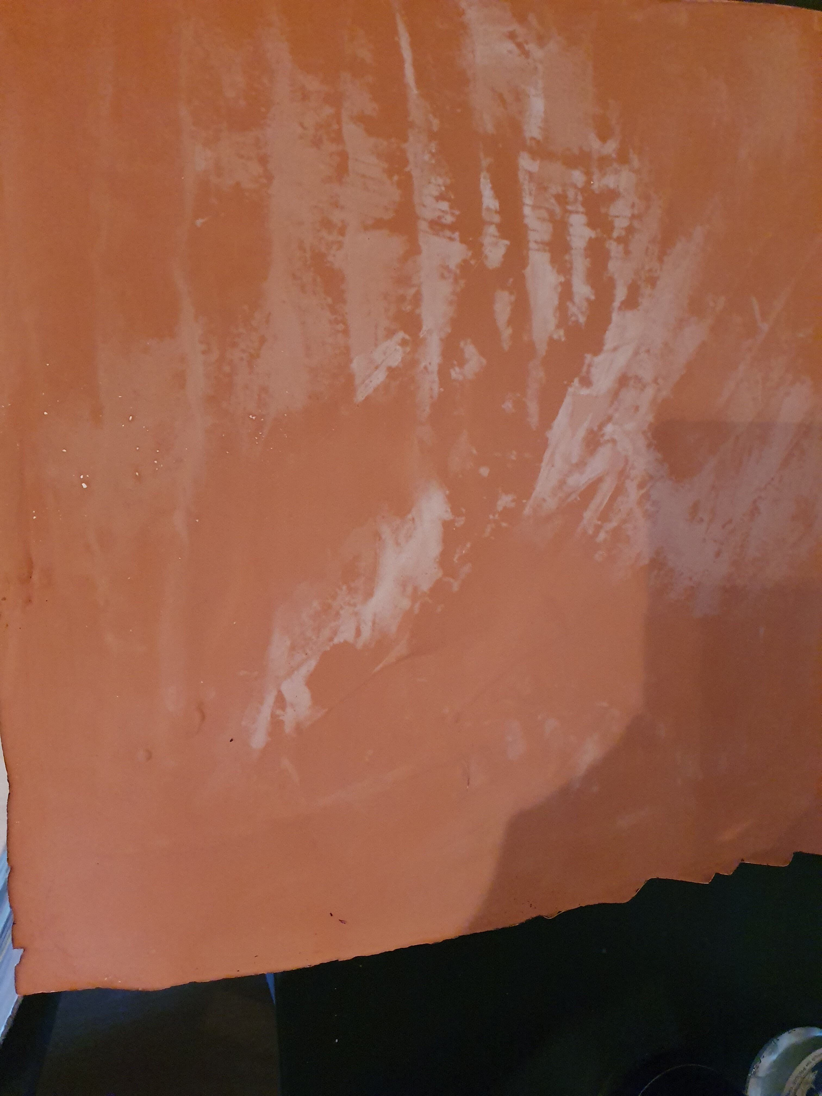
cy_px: 548
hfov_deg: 53.1
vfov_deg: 67.3
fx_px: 823
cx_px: 411
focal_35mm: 26
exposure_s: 1/50
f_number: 1.5
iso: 640
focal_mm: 4.32
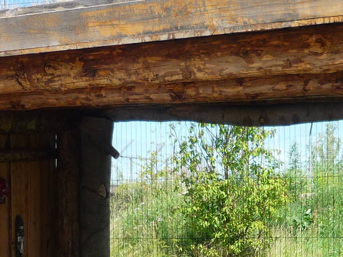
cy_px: 226
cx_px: 259
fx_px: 813
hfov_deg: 23.6
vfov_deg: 17.7
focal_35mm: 82
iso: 100
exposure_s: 1/800
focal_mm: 5.5
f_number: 2.8
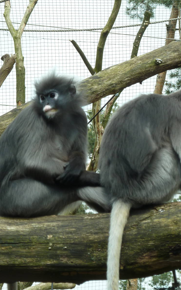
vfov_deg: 14.1
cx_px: 117
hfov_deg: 8.9
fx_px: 1168
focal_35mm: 148
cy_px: 144
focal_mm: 17
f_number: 4.3
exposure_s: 1/160
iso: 80
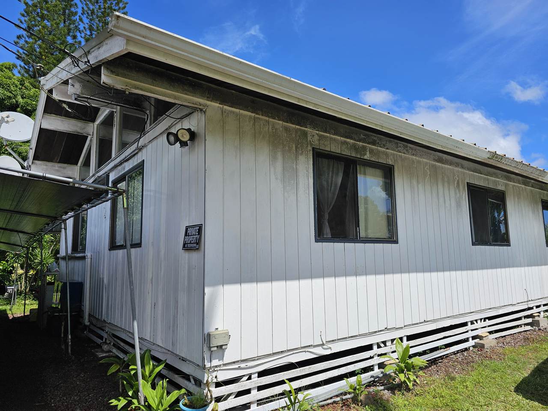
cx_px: 274
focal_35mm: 23
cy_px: 206
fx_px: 364
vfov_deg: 58.9
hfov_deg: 73.9
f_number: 1.7
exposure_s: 1/1391
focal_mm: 6.3
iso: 16
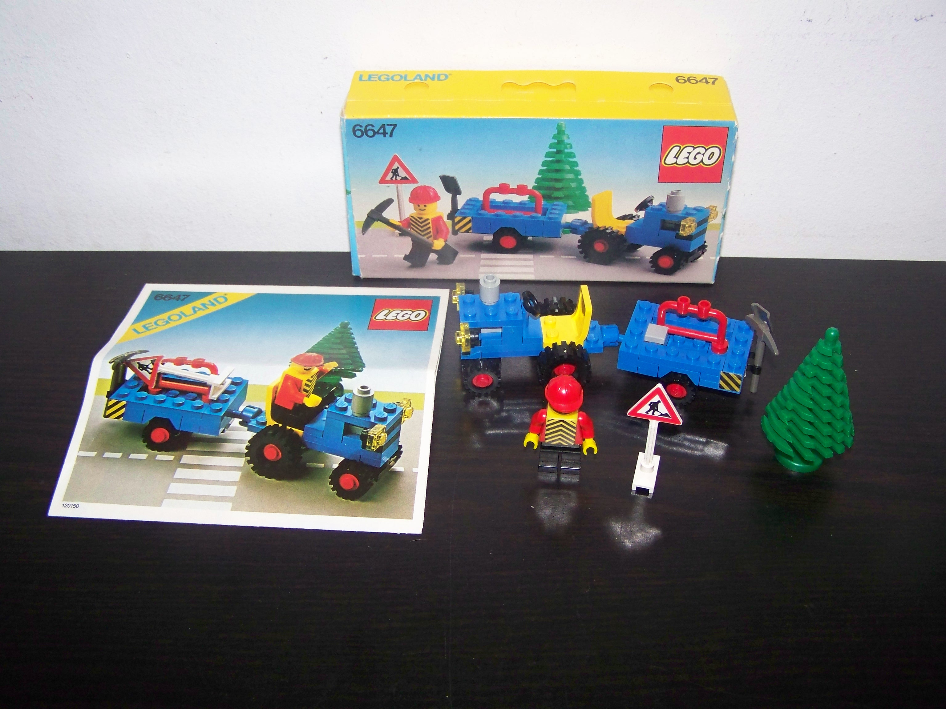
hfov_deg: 49.0
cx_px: 473
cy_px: 354
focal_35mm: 38
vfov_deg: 37.7
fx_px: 1038
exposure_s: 1/30
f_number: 2.8
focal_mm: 6.3
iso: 200
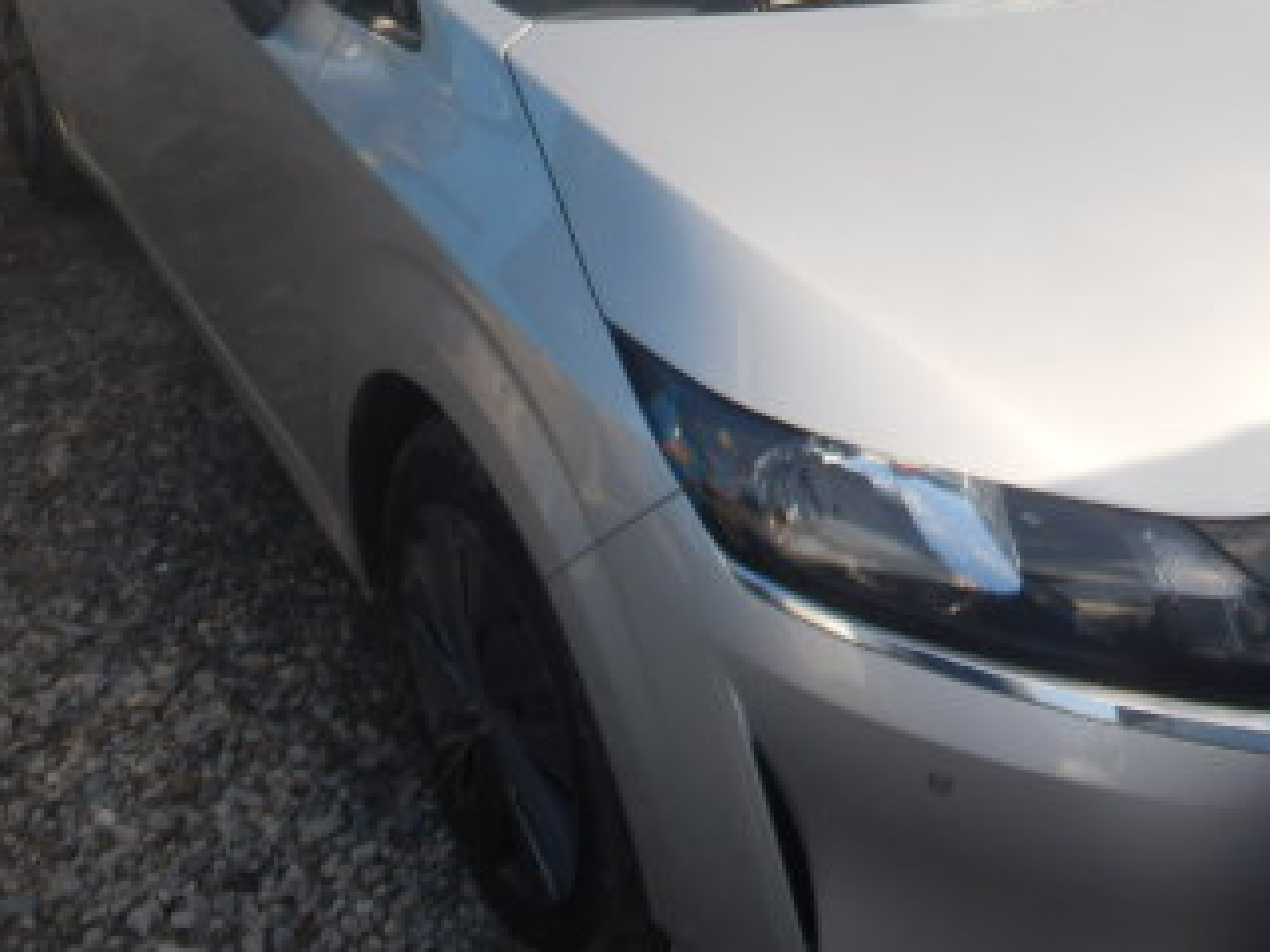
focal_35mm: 48
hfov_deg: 39.1
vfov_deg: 30.0
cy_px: 298
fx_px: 1761
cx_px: 865
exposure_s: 1/250
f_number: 2.8
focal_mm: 4.3
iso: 125
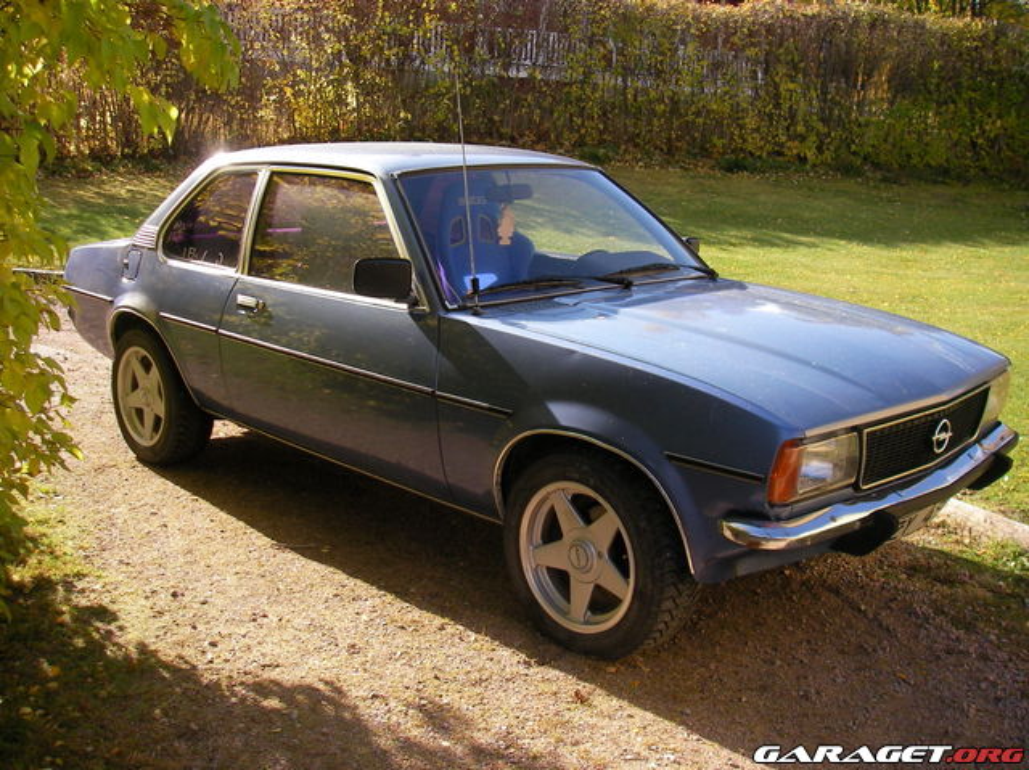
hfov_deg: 49.0
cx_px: 514
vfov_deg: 37.7
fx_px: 1129
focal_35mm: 38
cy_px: 385
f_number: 3.3
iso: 50
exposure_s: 1/317
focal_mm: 6.3
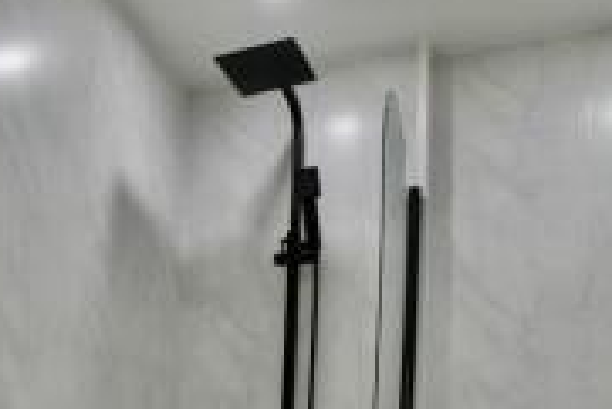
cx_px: -3
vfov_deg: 27.4
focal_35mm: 42
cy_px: 512
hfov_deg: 40.5
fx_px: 715
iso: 4000
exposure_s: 1/160
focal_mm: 16
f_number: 7.1
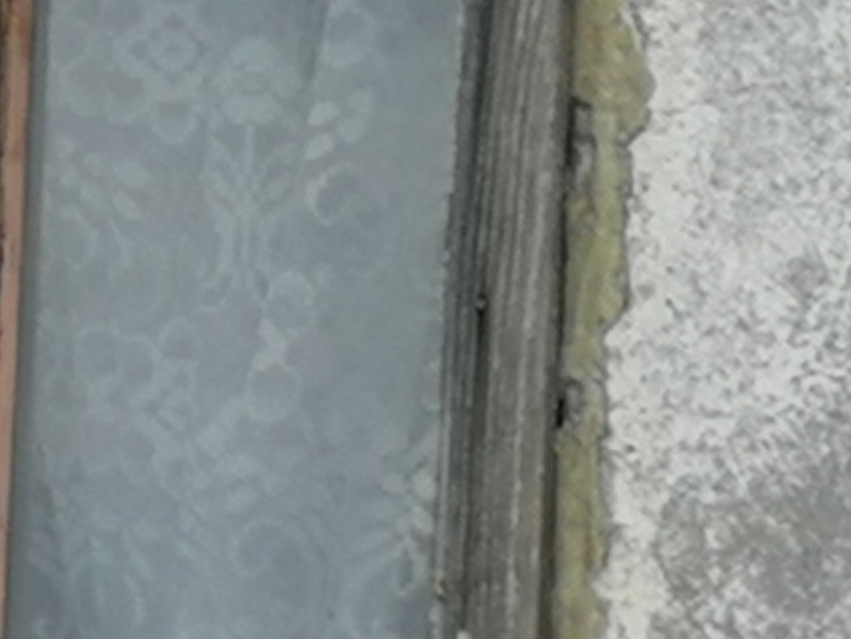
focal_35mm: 398
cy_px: 161
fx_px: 9790
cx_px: -325
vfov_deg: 3.7
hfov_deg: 4.9
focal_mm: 3.95
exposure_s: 1/267
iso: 50
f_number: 1.8
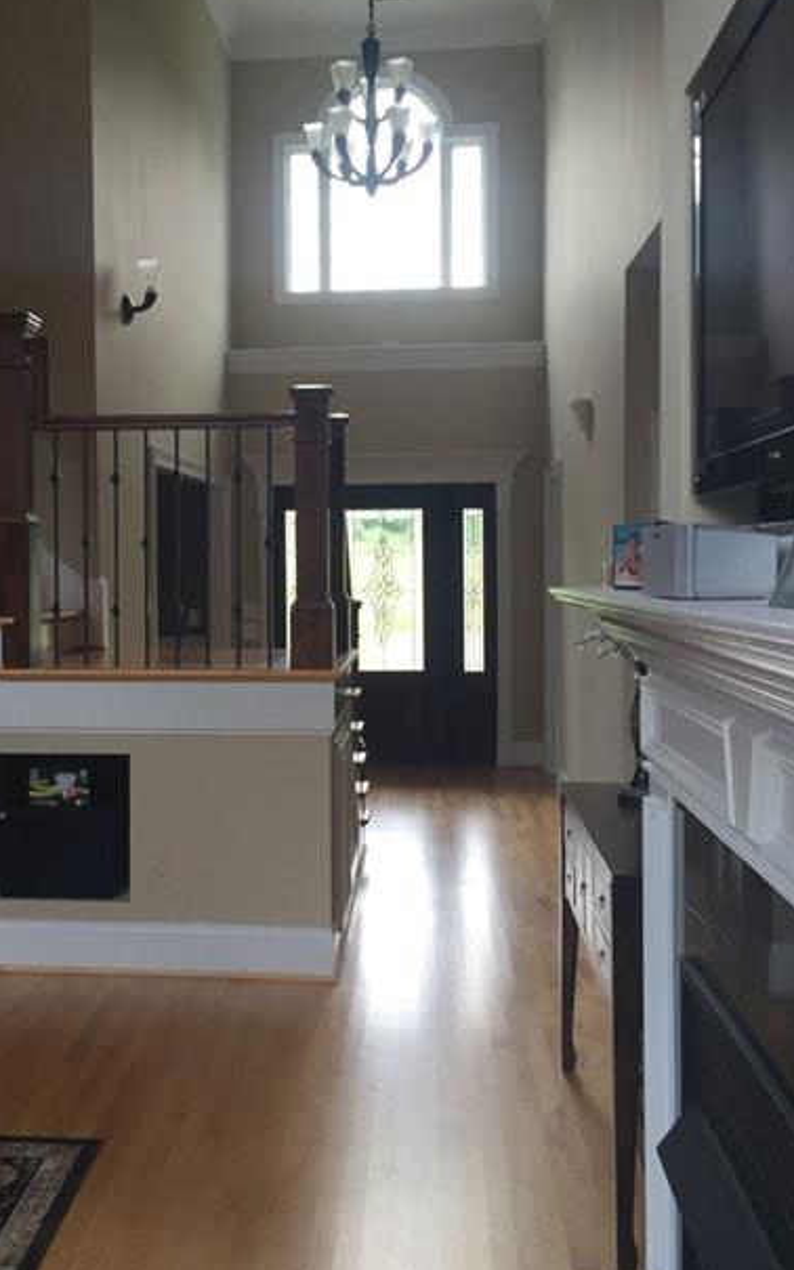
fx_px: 1351
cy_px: 609
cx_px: 265
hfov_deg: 32.5
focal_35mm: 39
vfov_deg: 50.4
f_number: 2.2
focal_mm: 4.15
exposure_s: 1/60
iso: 40
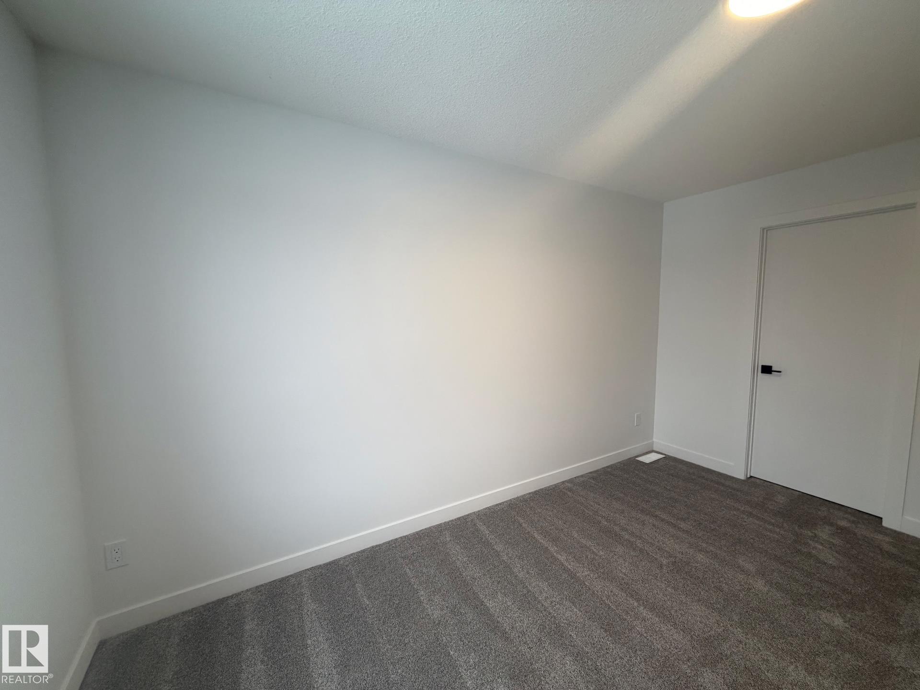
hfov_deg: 102.1
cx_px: 460
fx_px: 372
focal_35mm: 14
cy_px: 345
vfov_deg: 85.7
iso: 125
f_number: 2.2
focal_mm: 2.22
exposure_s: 1/120
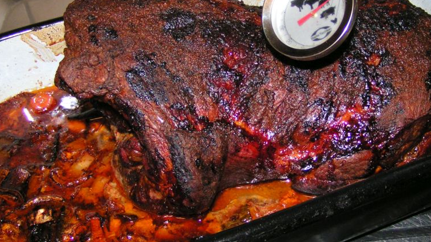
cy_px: 109
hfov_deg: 37.8
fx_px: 628
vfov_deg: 21.8
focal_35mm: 55
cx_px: 239
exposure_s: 1/40
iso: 200
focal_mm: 5.8
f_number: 2.8
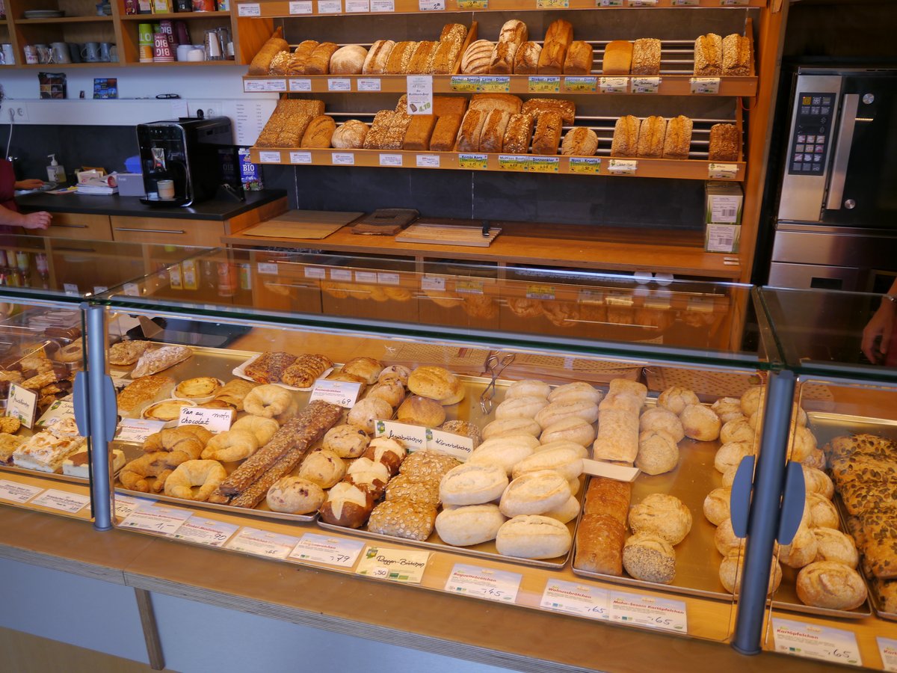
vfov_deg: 49.7
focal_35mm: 28
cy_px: 336
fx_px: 726
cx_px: 448
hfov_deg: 63.4
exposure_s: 1/80
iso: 160
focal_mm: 14
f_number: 3.5
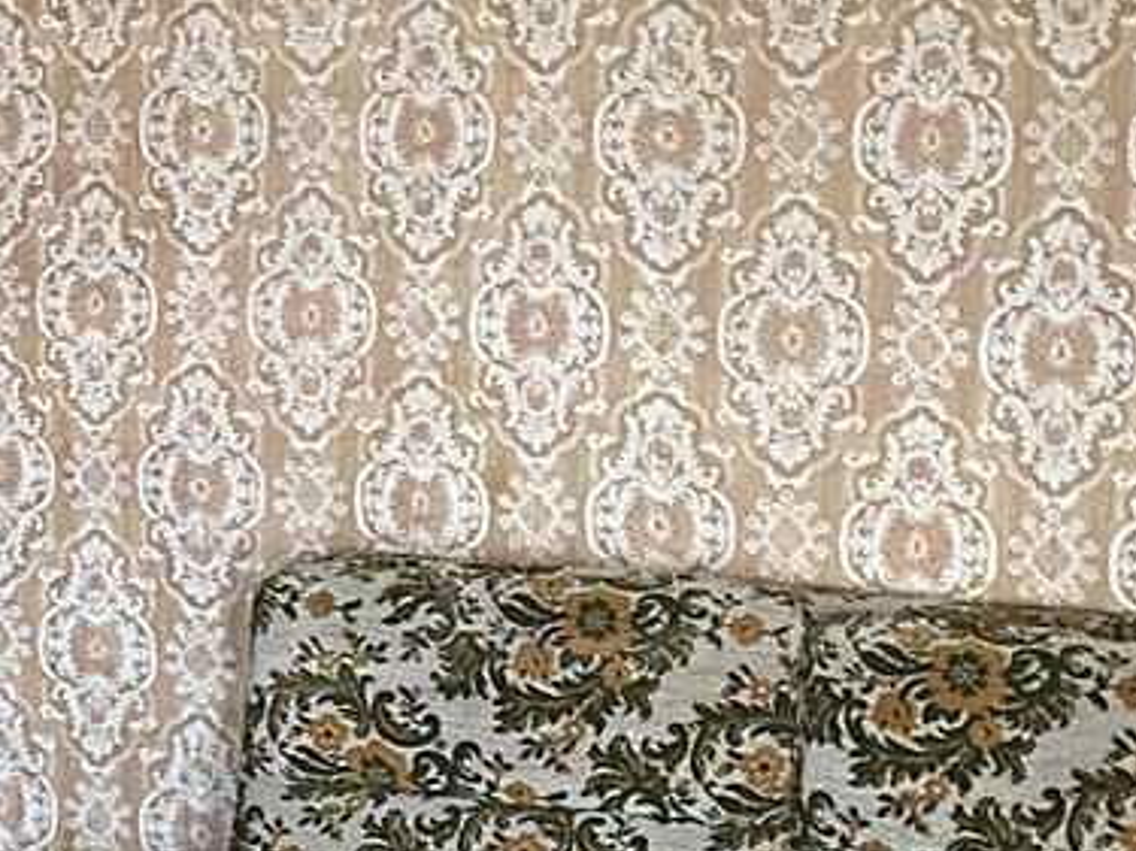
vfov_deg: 14.2
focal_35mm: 104
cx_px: -497
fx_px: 3412
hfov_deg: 17.3
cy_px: 441
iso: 640
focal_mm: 4.25
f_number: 1.8
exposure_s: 1/8
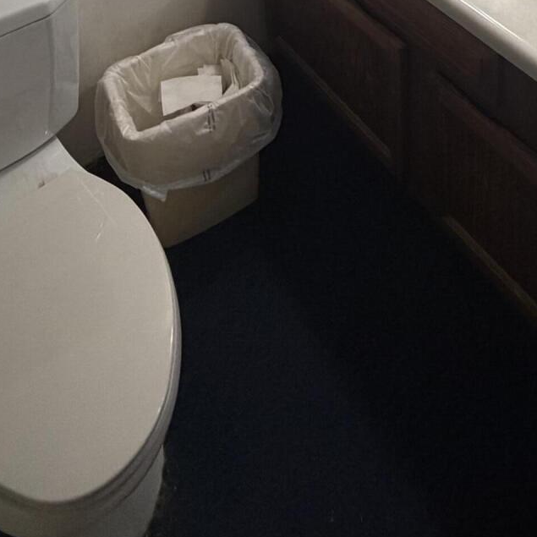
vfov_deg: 28.2
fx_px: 684
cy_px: -269
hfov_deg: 42.8
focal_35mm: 39
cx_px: 285
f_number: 2.2
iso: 250
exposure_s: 1/120
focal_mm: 2.22
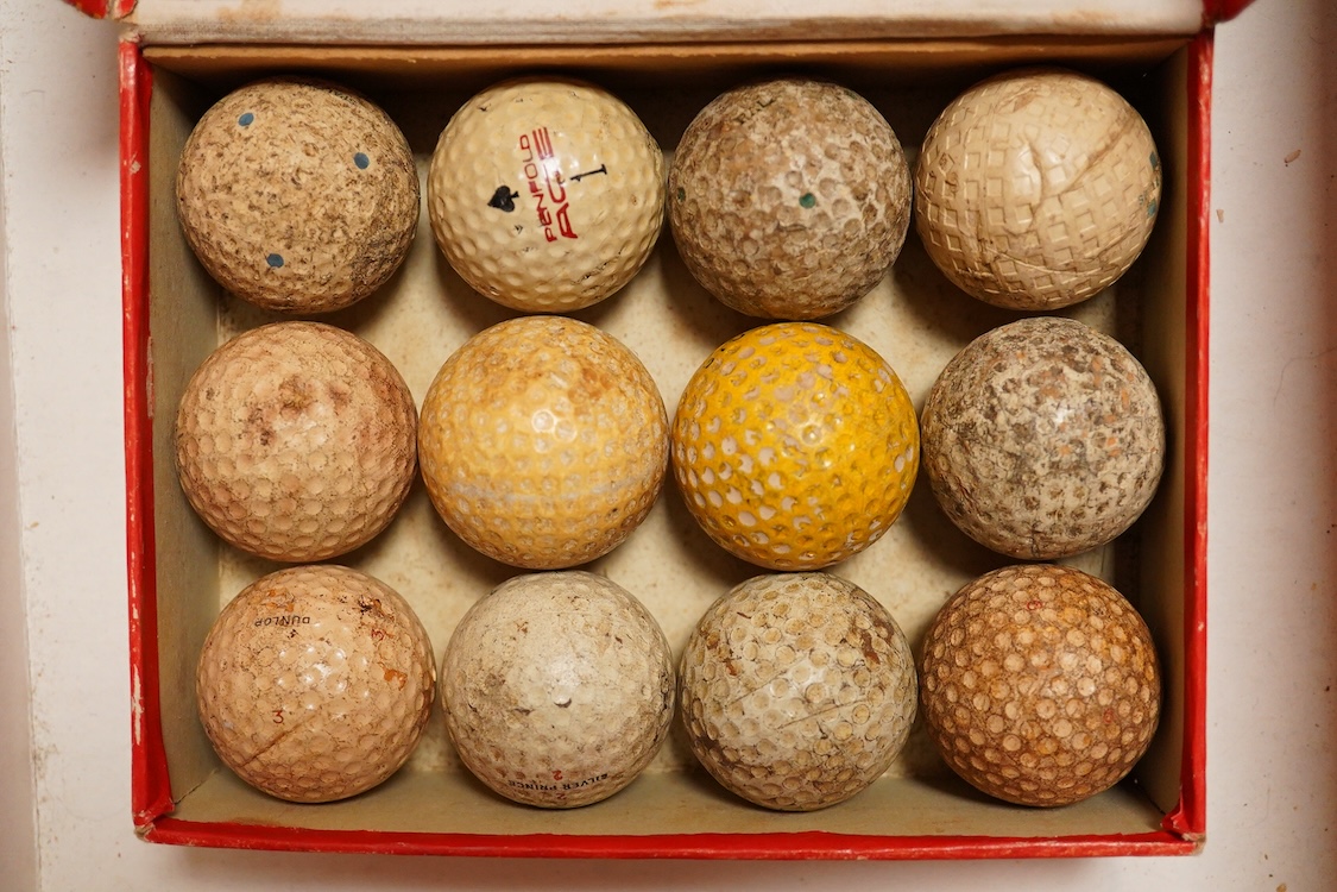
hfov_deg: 43.6
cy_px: 446
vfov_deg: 29.9
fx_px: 1671
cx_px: 668
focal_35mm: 45
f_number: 3.5
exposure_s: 1/160
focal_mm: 30
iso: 2500
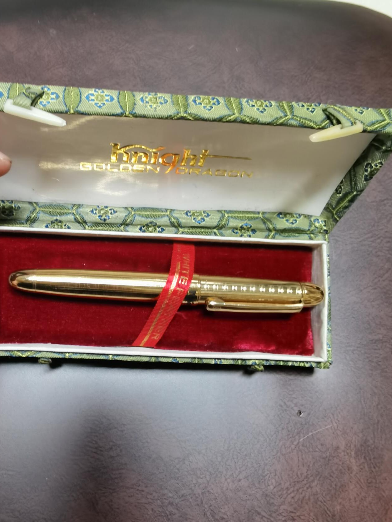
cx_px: 188
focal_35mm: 29
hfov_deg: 48.2
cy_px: 260
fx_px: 438
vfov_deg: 61.7
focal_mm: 2.26
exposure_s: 1/25
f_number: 2.2
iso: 400
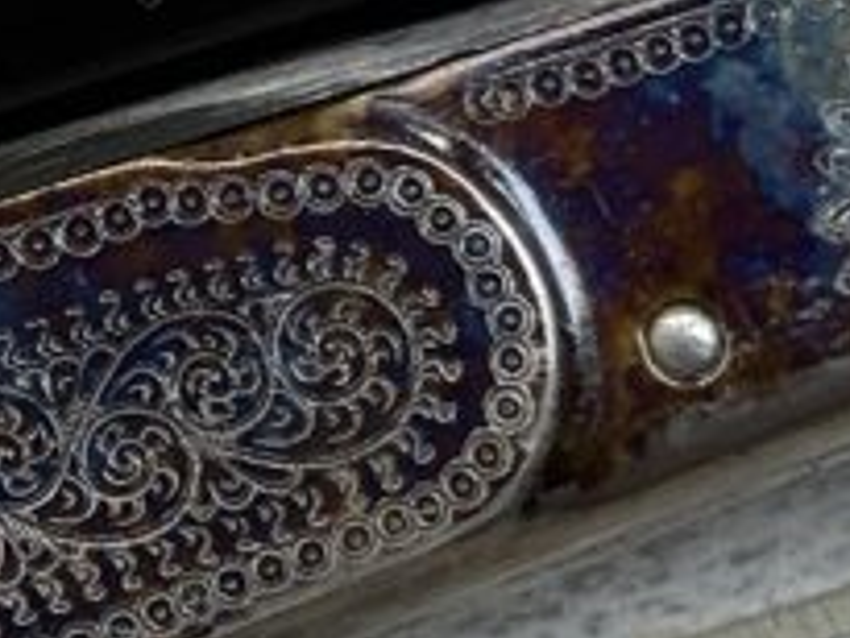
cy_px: 323
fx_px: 3563
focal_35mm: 145
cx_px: -232
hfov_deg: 13.2
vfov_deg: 10.2
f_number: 1.8
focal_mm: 3
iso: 20
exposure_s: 1/120
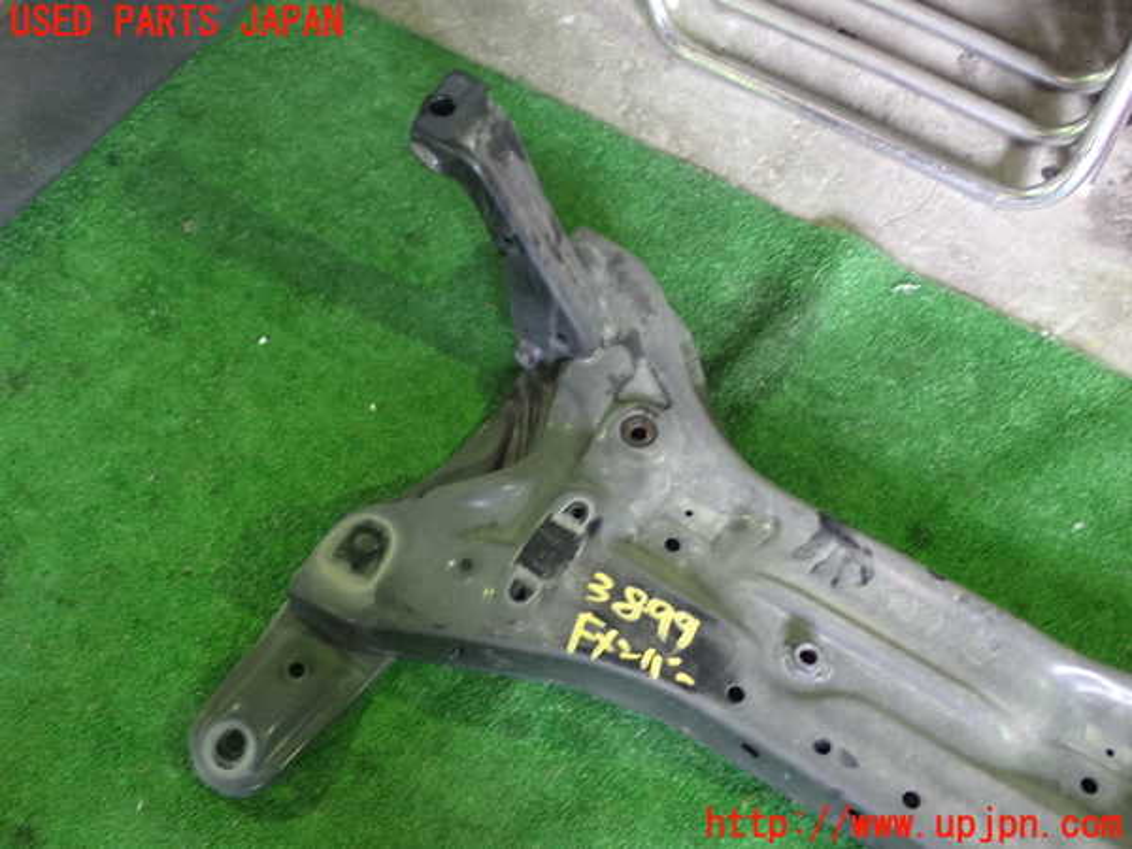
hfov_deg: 42.9
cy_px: 424
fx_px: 1439
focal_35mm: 44
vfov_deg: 32.9
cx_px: 566
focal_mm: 7.84
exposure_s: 1/15
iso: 800
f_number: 2.9
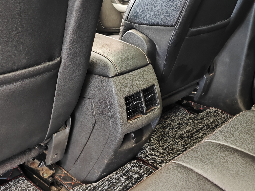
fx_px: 339
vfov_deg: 31.5
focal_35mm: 46
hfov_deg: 41.2
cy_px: 96
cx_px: 128
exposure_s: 1/20
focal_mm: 8.7
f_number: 1.9
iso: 5000
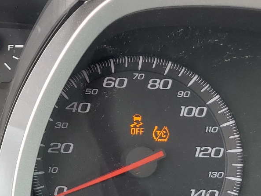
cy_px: 150
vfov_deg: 20.8
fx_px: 528
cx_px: -73
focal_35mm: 70
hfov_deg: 24.4
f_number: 1.5
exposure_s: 1/145
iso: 50
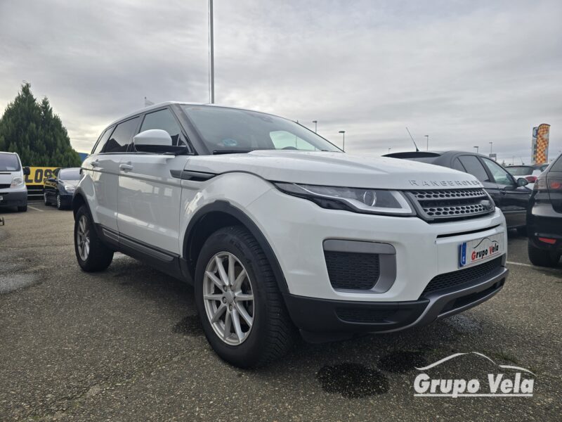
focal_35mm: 23
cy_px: 211
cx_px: 281
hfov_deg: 73.9
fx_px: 373
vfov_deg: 58.9
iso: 12
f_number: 1.7
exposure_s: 1/917
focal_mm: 6.3
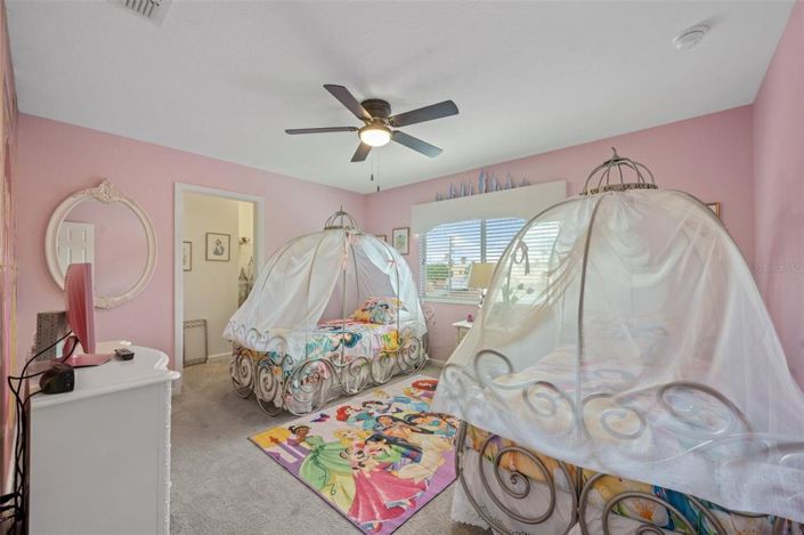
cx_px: 402
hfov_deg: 104.3
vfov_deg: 81.1
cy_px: 268
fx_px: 312
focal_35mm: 14
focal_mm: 14
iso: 400
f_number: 8
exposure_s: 1/1.25
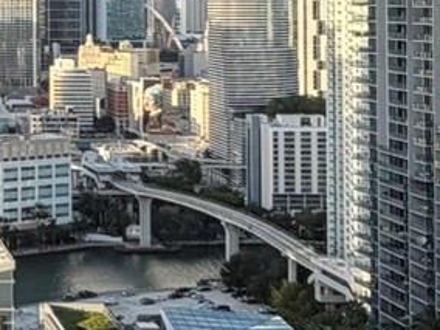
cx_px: -237
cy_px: -36
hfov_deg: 17.3
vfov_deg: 14.3
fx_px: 1284
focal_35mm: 101
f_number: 2.2
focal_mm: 2.22
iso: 40
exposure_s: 1/596
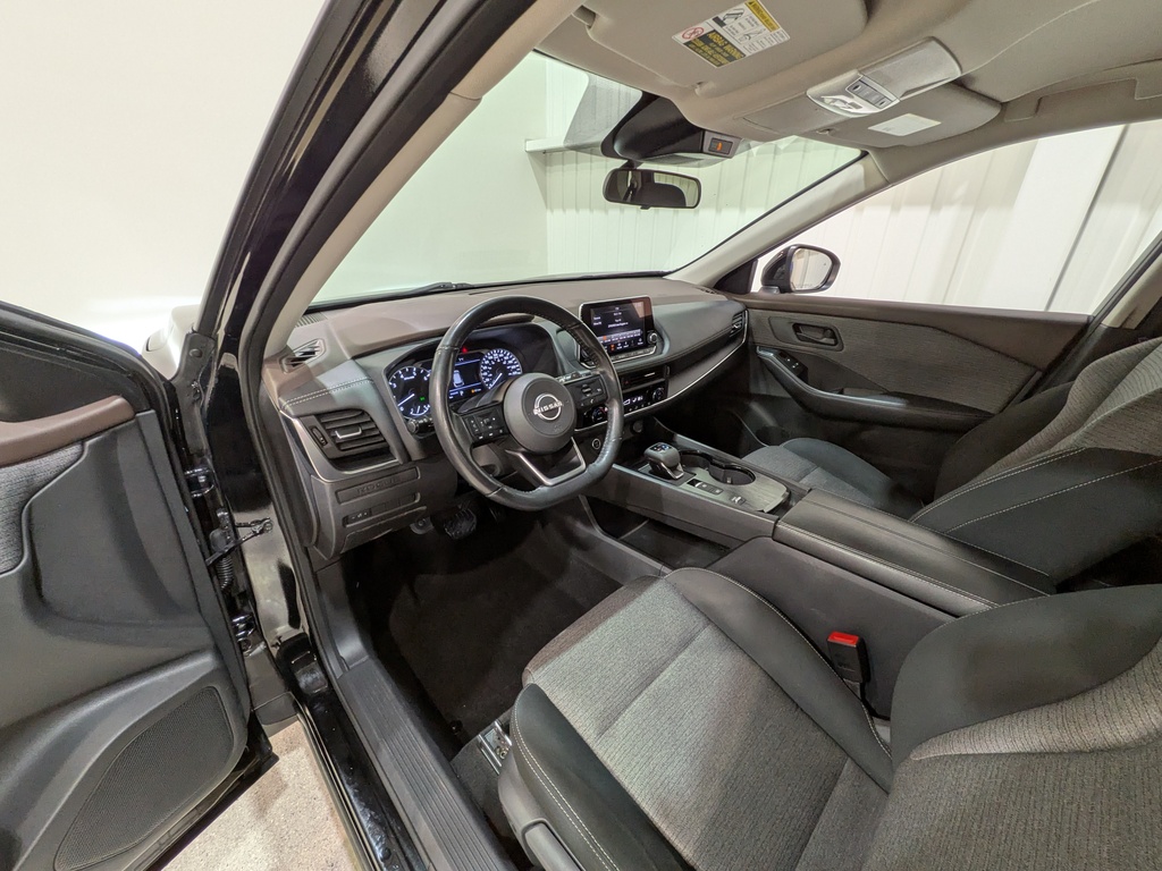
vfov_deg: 85.7
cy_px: 436
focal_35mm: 14
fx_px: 470
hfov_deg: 102.1
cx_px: 581
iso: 114
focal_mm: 1.83
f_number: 2.2
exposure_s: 1/50
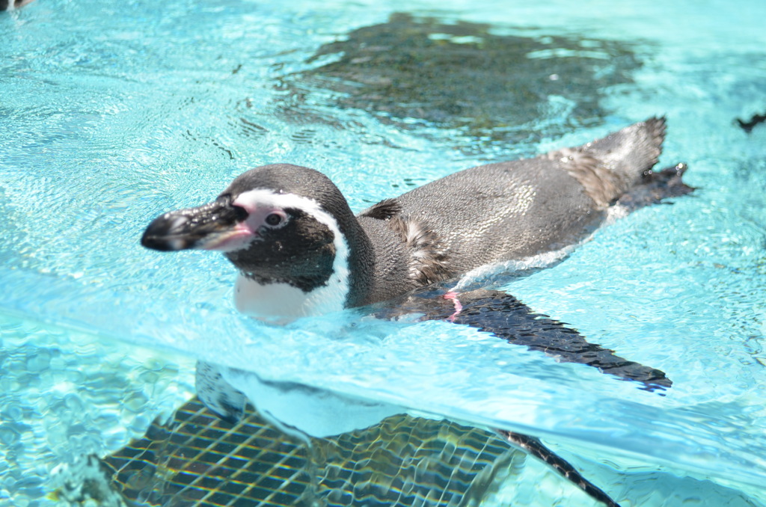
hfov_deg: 33.5
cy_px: 254
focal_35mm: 60
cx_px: 383
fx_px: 1274
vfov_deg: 22.5
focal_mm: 40
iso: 100
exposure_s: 1/320
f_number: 9
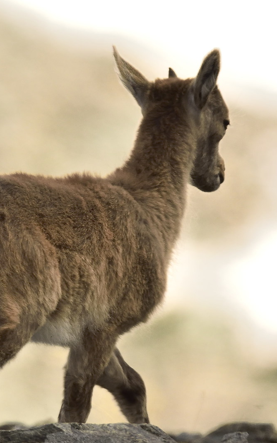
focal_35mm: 2057
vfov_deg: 1.0
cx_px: -42
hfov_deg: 0.6
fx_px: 24839
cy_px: 159
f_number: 6.3
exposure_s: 1/1000
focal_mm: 600
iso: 400
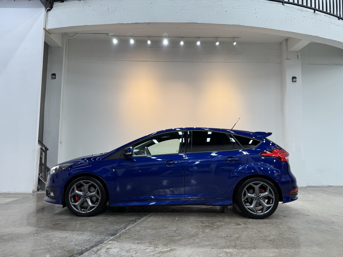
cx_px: 172
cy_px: 128
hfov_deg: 71.6
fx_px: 238
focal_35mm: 24
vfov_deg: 56.8
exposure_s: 1/100
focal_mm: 6.76
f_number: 1.78
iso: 80
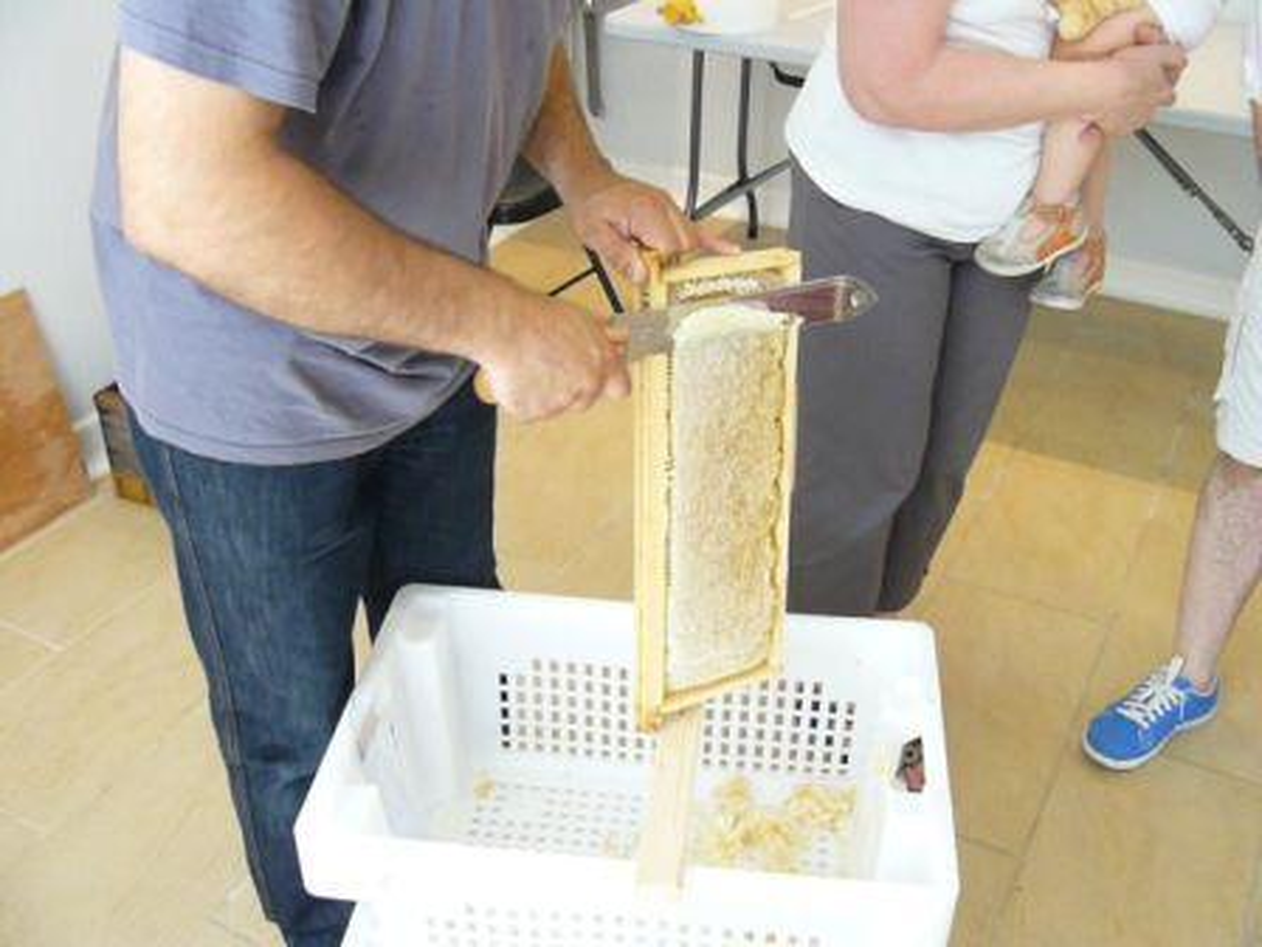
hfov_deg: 50.1
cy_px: 474
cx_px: 631
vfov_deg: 38.7
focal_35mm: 37
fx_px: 1349
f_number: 2.8
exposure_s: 1/60
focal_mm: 6.1
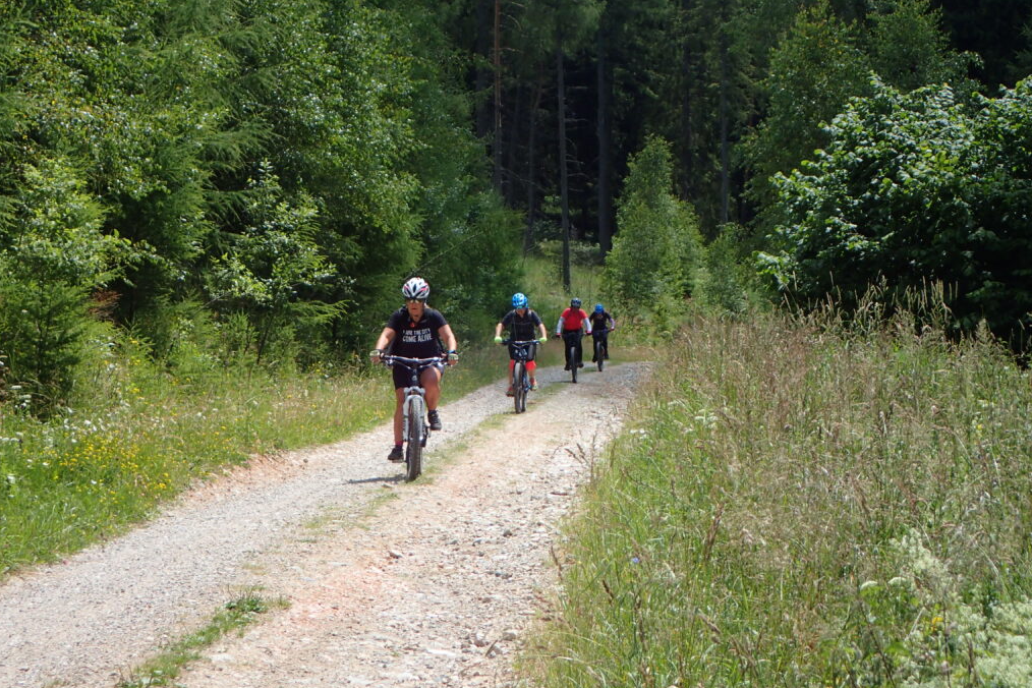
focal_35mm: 105
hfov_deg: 19.5
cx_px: 512
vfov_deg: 13.0
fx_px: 3010
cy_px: 374
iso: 200
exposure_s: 1/800
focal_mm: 18
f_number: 4.9
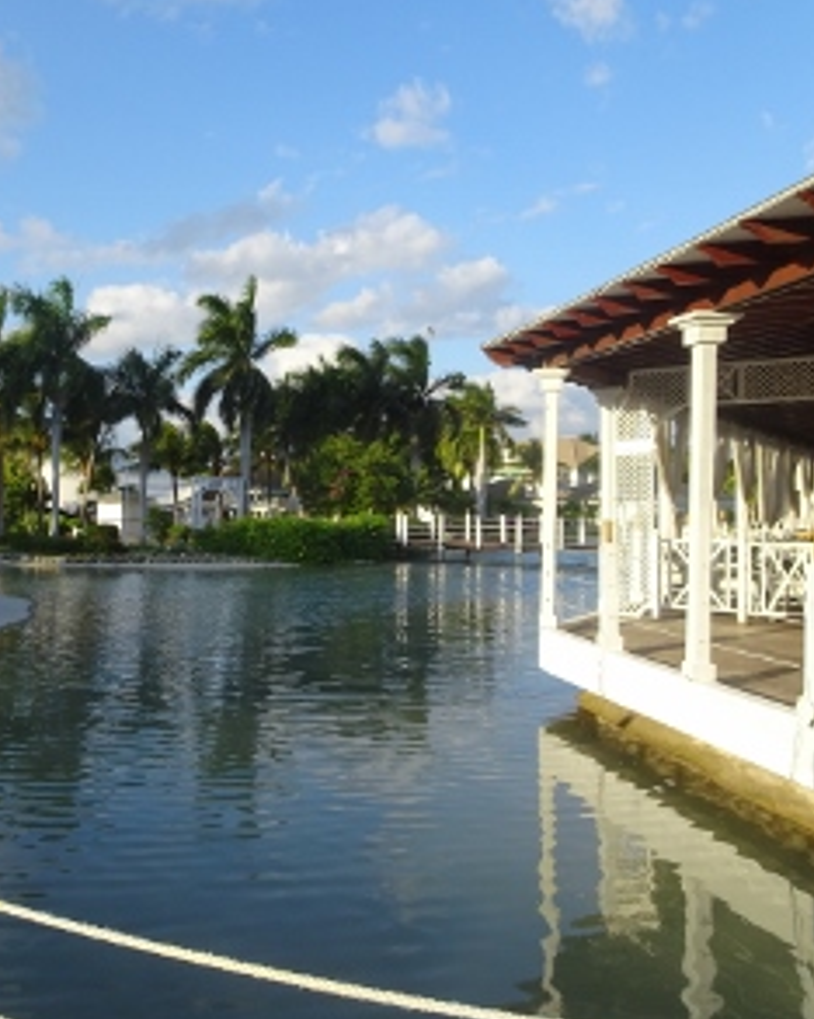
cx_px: 254
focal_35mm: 32
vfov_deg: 55.7
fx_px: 965
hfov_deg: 44.9
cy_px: 511
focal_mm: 4.1
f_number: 3.5
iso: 80
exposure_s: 1/500
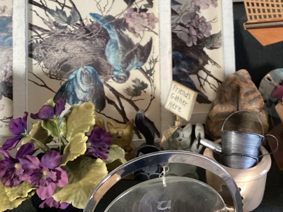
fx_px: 450
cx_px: 210
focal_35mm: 55
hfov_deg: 34.2
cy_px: 29
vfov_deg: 25.9
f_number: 2.4
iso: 160
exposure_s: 1/50
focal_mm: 3.3
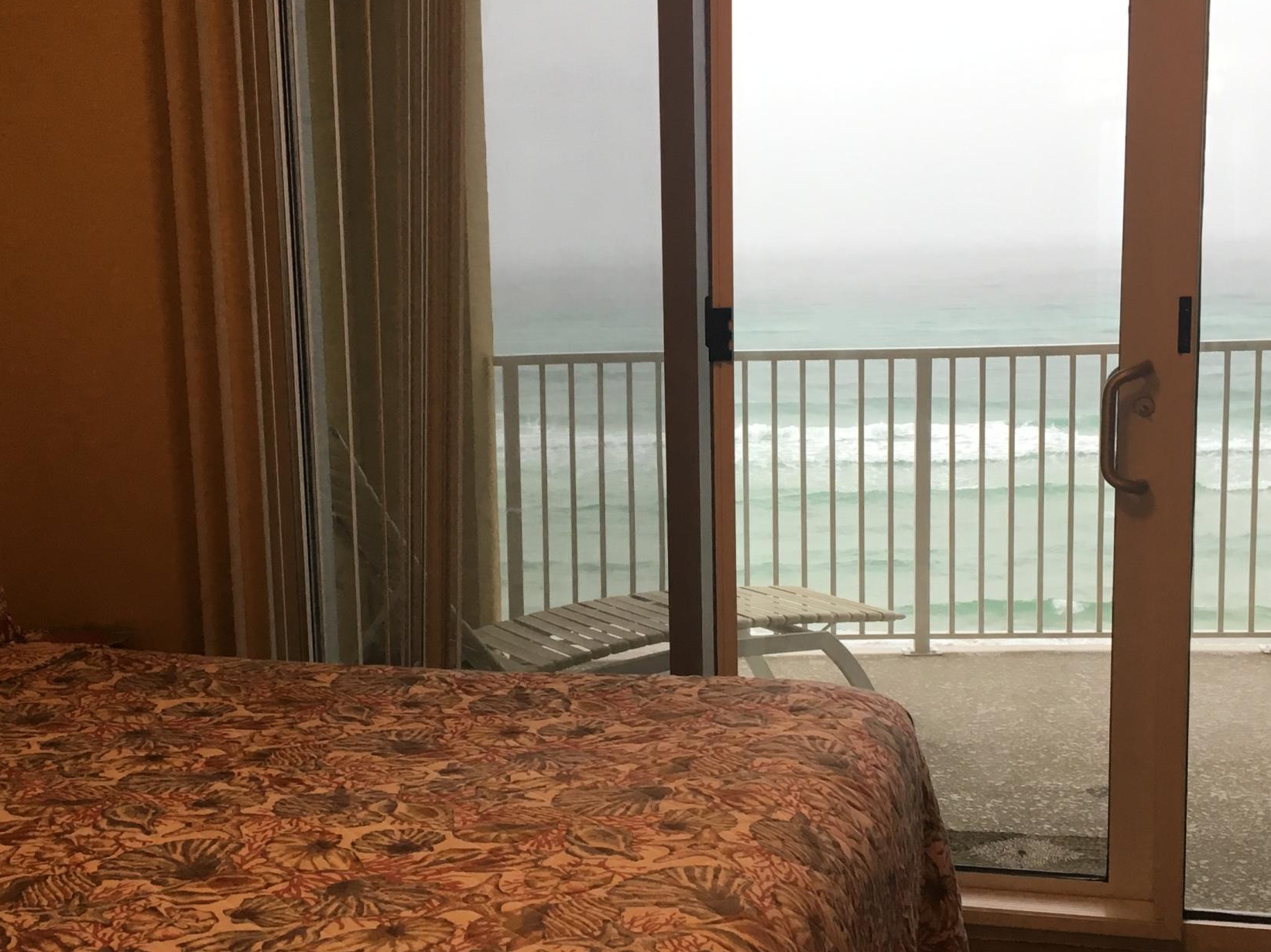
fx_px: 1946
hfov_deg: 36.2
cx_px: 608
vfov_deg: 27.4
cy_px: 589
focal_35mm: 53
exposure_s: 1/30
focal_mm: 4.15
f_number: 2.2
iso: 25
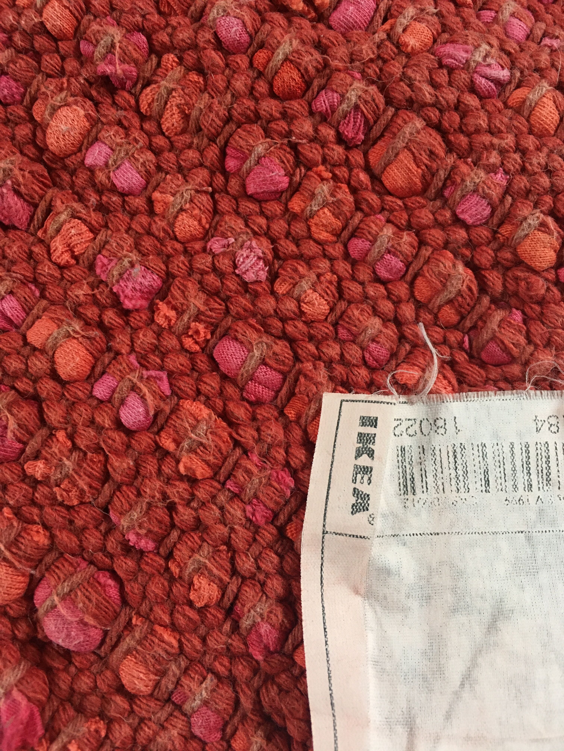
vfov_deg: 61.7
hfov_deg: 48.2
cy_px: 376
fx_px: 630
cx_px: 282
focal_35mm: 29
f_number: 2.2
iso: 160
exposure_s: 1/33
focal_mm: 4.15
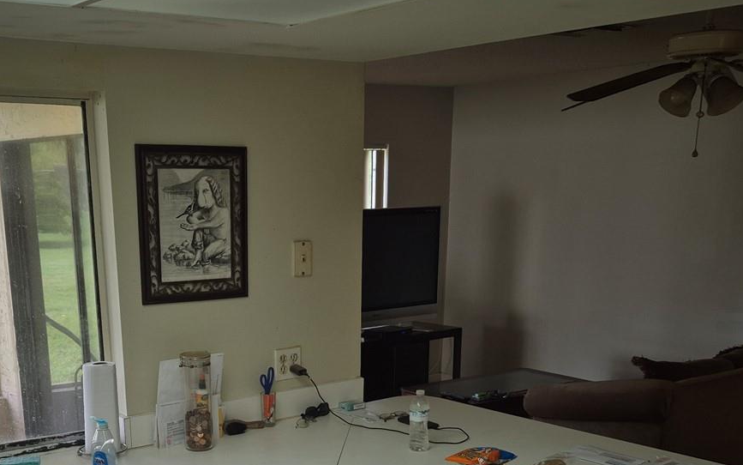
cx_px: 286
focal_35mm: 45
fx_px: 911
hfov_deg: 44.1
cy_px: 464
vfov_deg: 27.0
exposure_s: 1/60
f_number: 1.8
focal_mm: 5.4
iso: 40
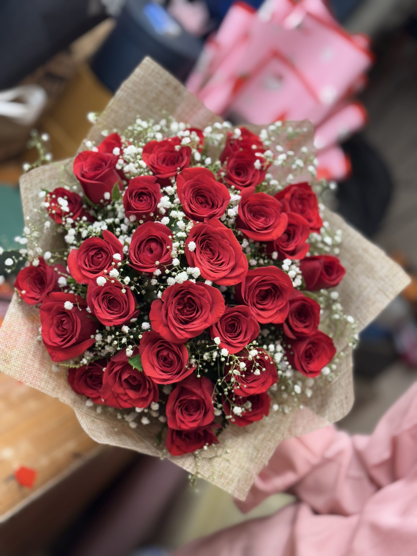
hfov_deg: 30.3
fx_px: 771
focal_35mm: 48
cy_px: 278
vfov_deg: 39.7
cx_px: 208
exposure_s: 1/50
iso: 64
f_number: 1.78
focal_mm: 6.76
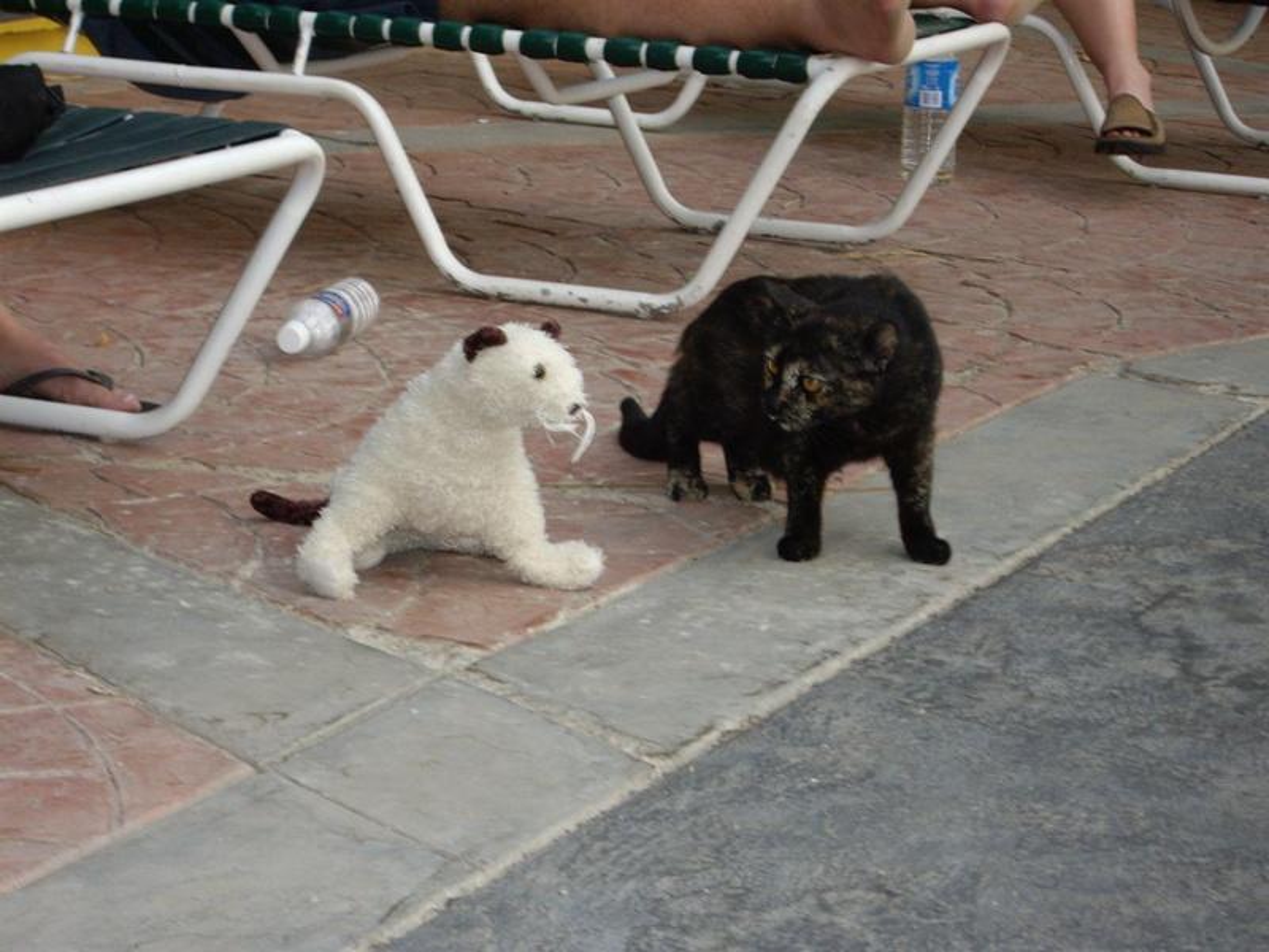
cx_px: 634
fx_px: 4179
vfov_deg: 13.0
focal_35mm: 114
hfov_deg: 17.3
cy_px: 476
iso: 200
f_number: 5.2
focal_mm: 18.6
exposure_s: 1/125
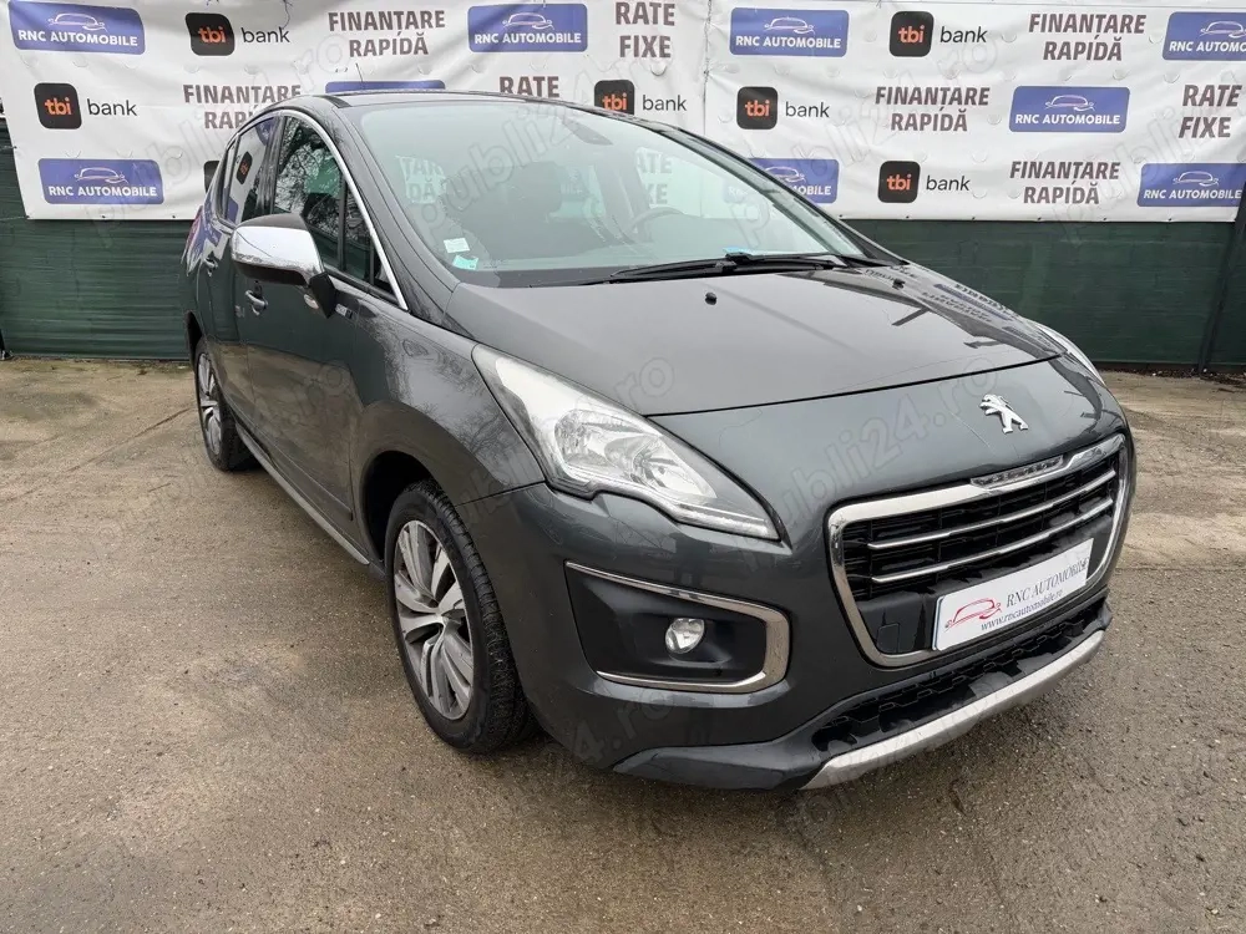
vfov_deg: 56.8
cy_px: 467
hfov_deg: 71.6
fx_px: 864
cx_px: 623
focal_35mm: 24
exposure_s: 1/788
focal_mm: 6.76
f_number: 1.78
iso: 80
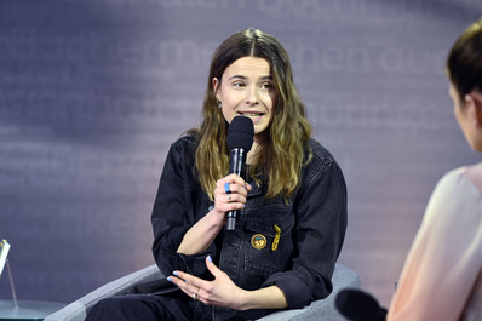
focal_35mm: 187
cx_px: 238
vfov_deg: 7.3
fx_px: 2503
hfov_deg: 11.0
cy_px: 168
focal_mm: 165
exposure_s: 1/500
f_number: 4
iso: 280
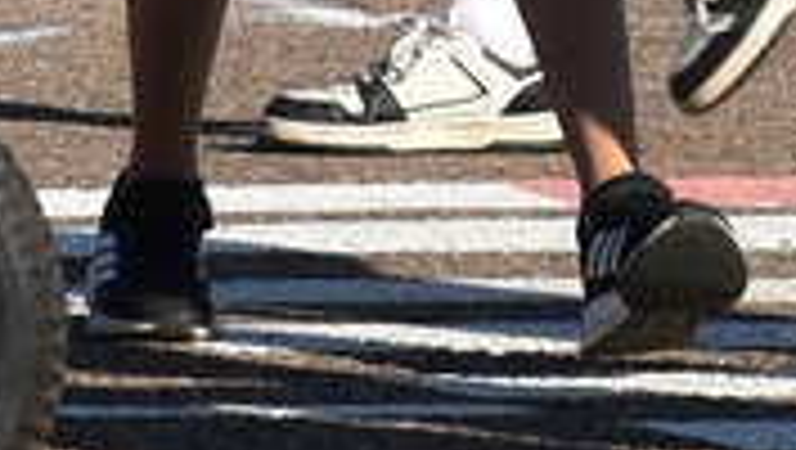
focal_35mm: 1301
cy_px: -536
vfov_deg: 0.9
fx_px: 27489
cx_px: 576
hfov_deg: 1.7
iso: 200
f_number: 10
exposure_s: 1/400
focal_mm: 122
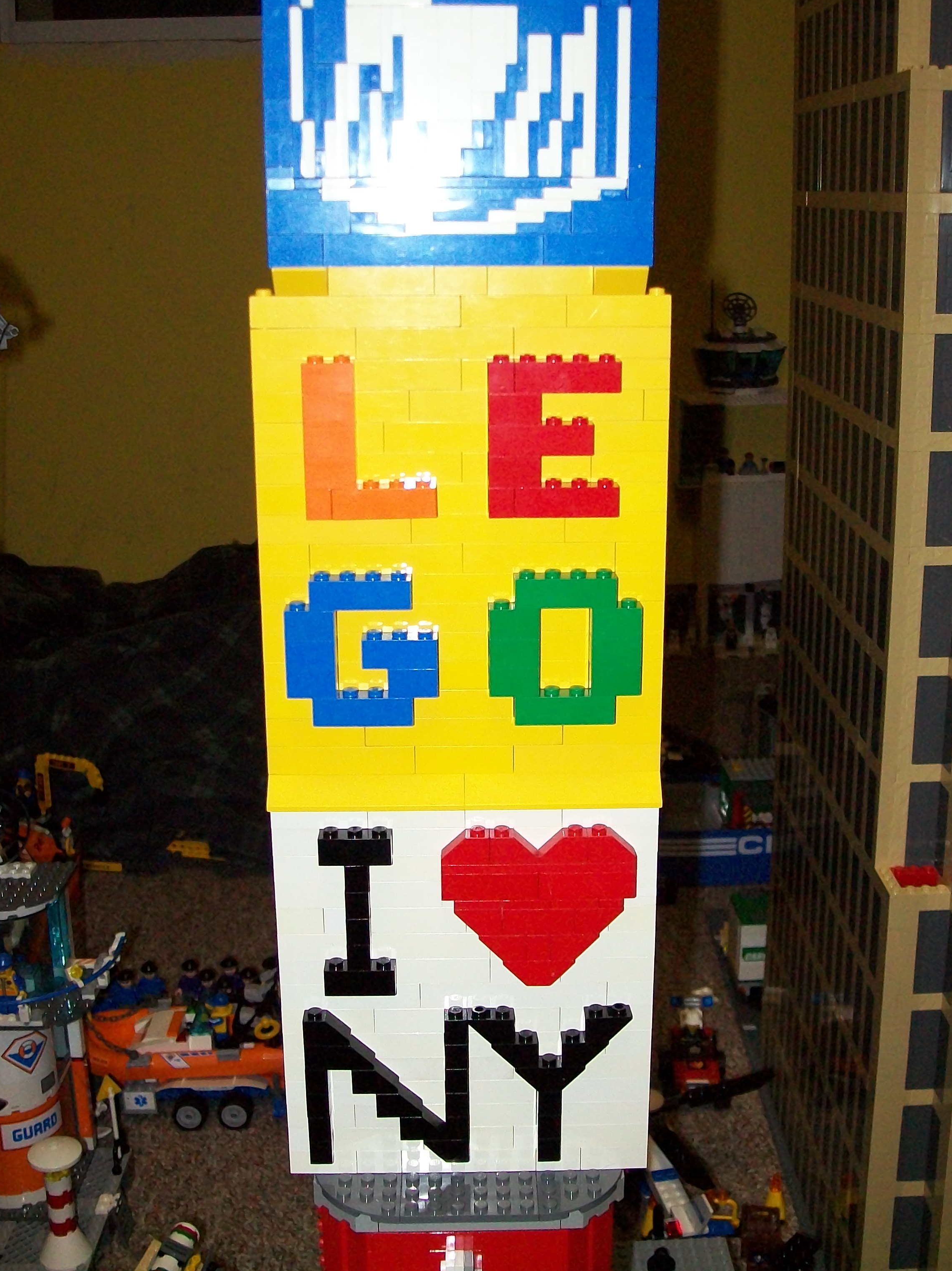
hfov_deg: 35.1
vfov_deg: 45.7
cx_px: 459
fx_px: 1504
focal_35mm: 41
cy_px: 579
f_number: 2.7
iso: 160
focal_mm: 6
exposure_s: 1/60
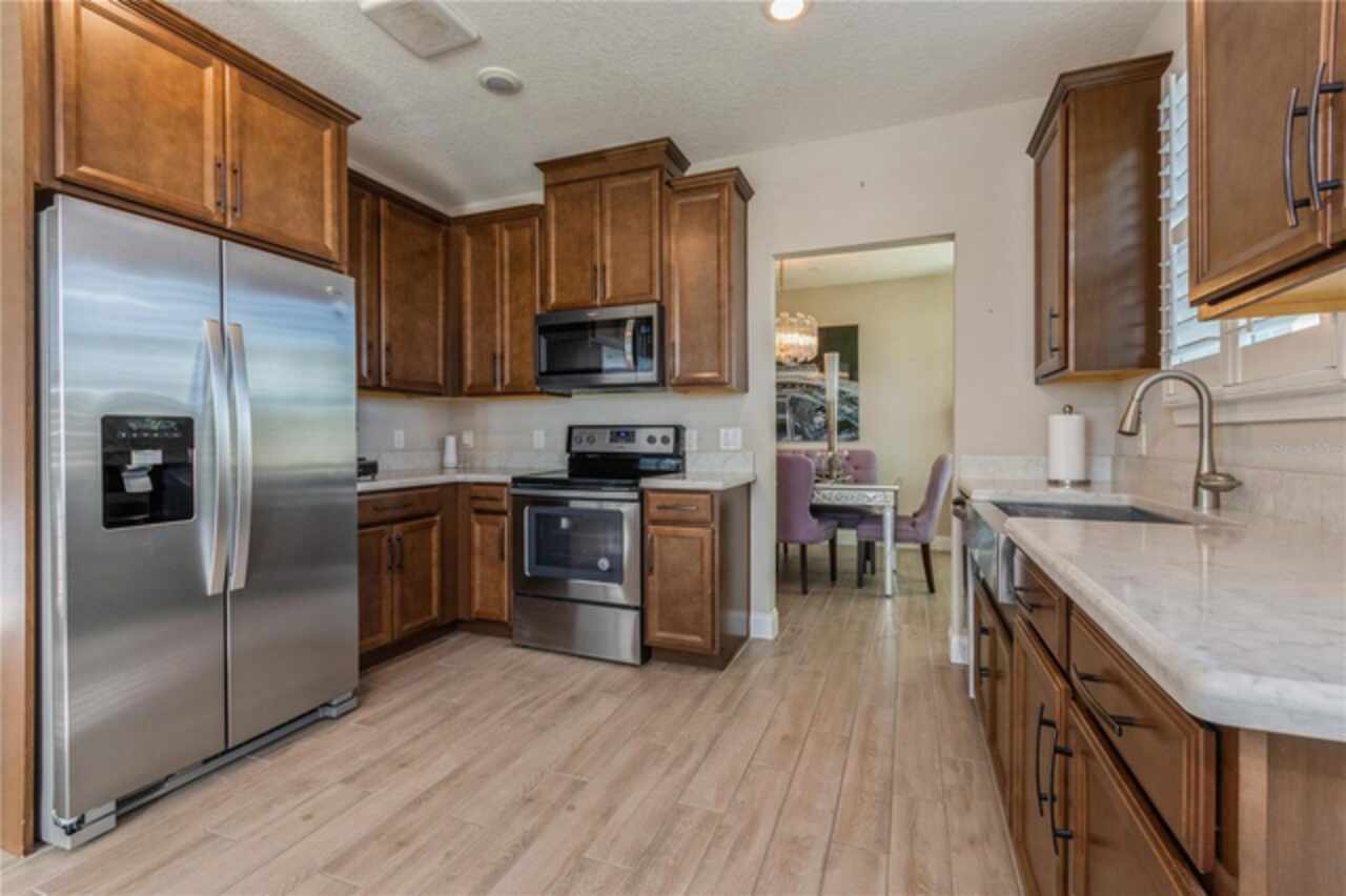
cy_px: 448
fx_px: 561
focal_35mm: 15
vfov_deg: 77.3
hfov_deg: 100.4
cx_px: 673
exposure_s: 1/30
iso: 400
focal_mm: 10
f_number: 8
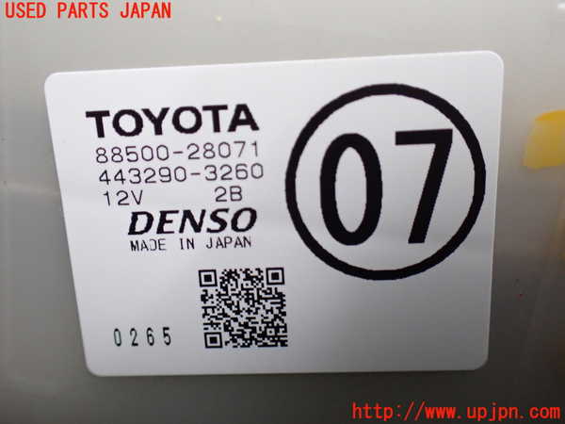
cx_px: 282
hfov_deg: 60.0
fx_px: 490
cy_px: 212
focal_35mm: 30
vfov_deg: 46.8
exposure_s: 1/40
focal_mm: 5.4
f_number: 2.3
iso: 800
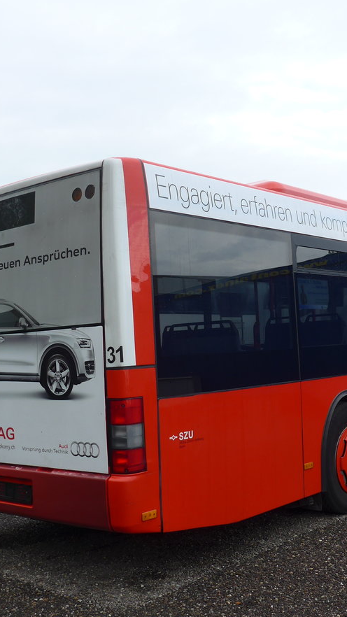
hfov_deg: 27.6
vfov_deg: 47.4
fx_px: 704
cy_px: 306
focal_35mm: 43
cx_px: 220
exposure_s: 1/400
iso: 80
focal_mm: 6
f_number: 2.8
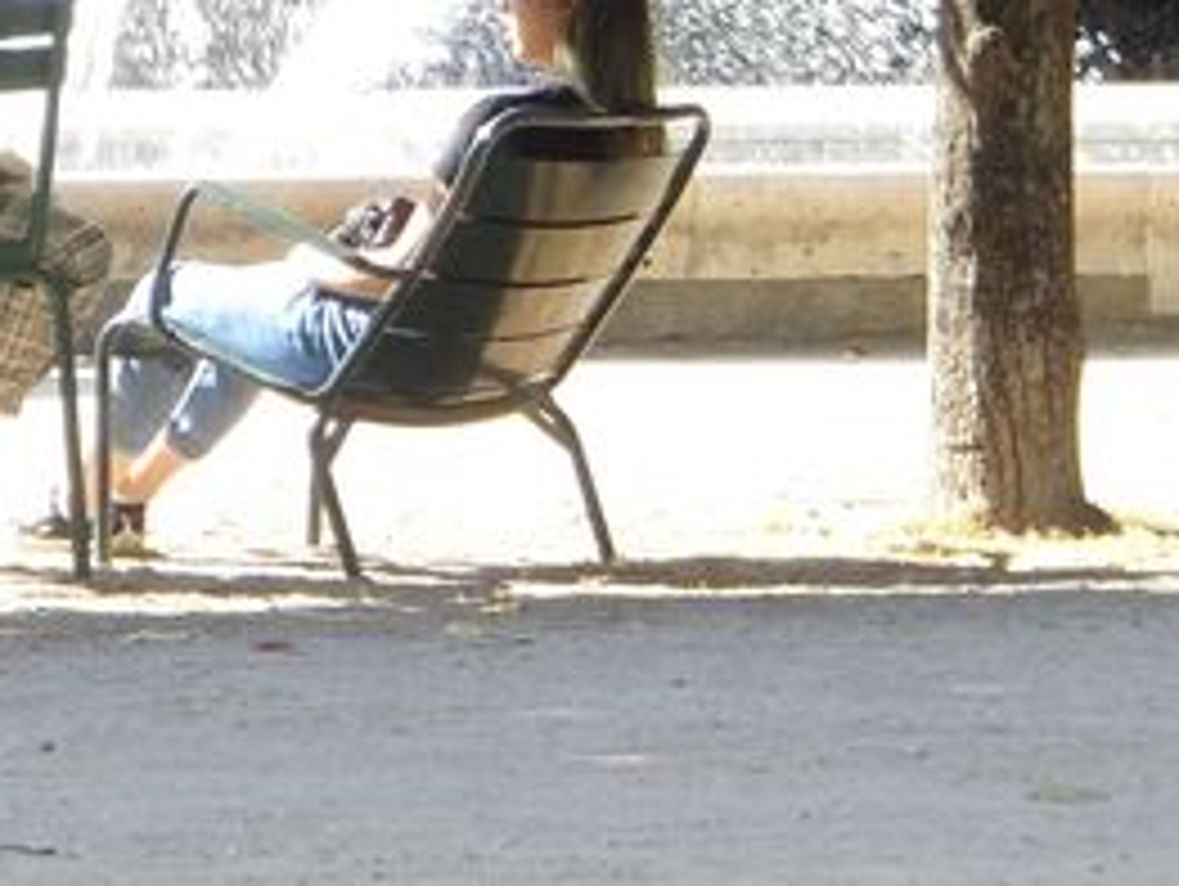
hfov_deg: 6.3
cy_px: -171
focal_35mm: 311
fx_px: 10602
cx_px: -40
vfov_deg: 4.8
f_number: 5
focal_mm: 17.49
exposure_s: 1/125
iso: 160
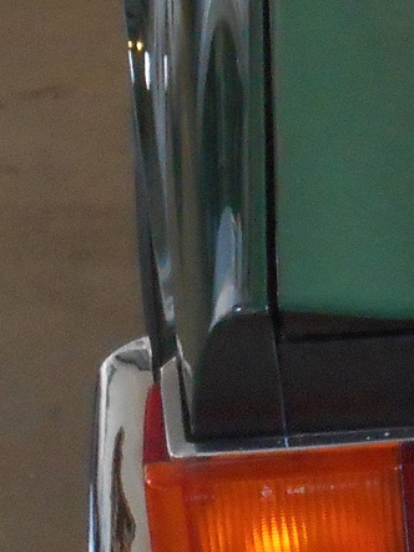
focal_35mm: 169
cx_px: 1097
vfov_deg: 11.3
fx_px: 2692
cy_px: -205
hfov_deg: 7.9
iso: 320
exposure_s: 1/30
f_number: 4
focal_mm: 5.2
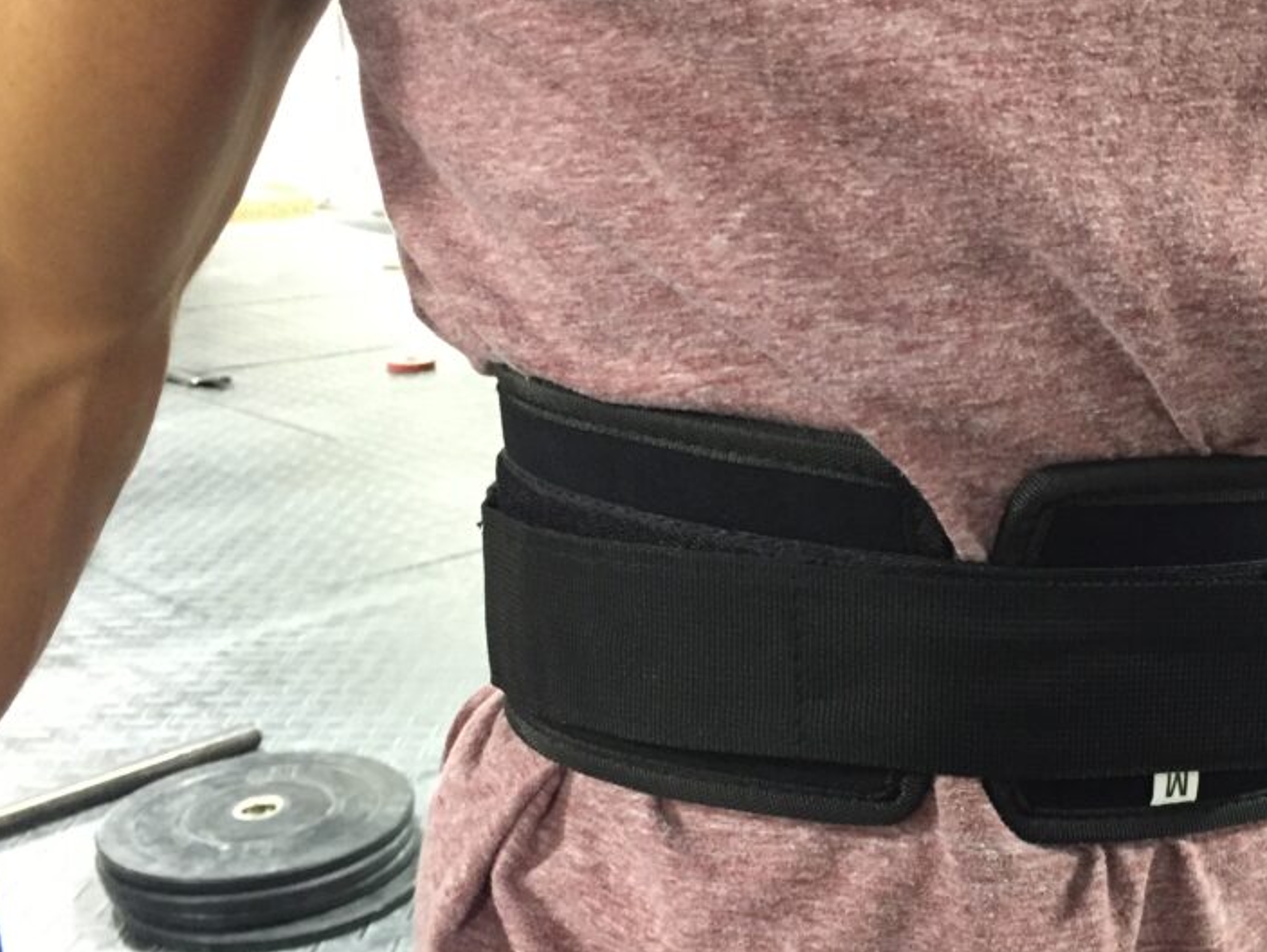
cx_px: 988
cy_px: 585
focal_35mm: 47
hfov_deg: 39.1
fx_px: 1721
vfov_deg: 30.8
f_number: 2.2
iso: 250
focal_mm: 4.15
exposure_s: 1/20
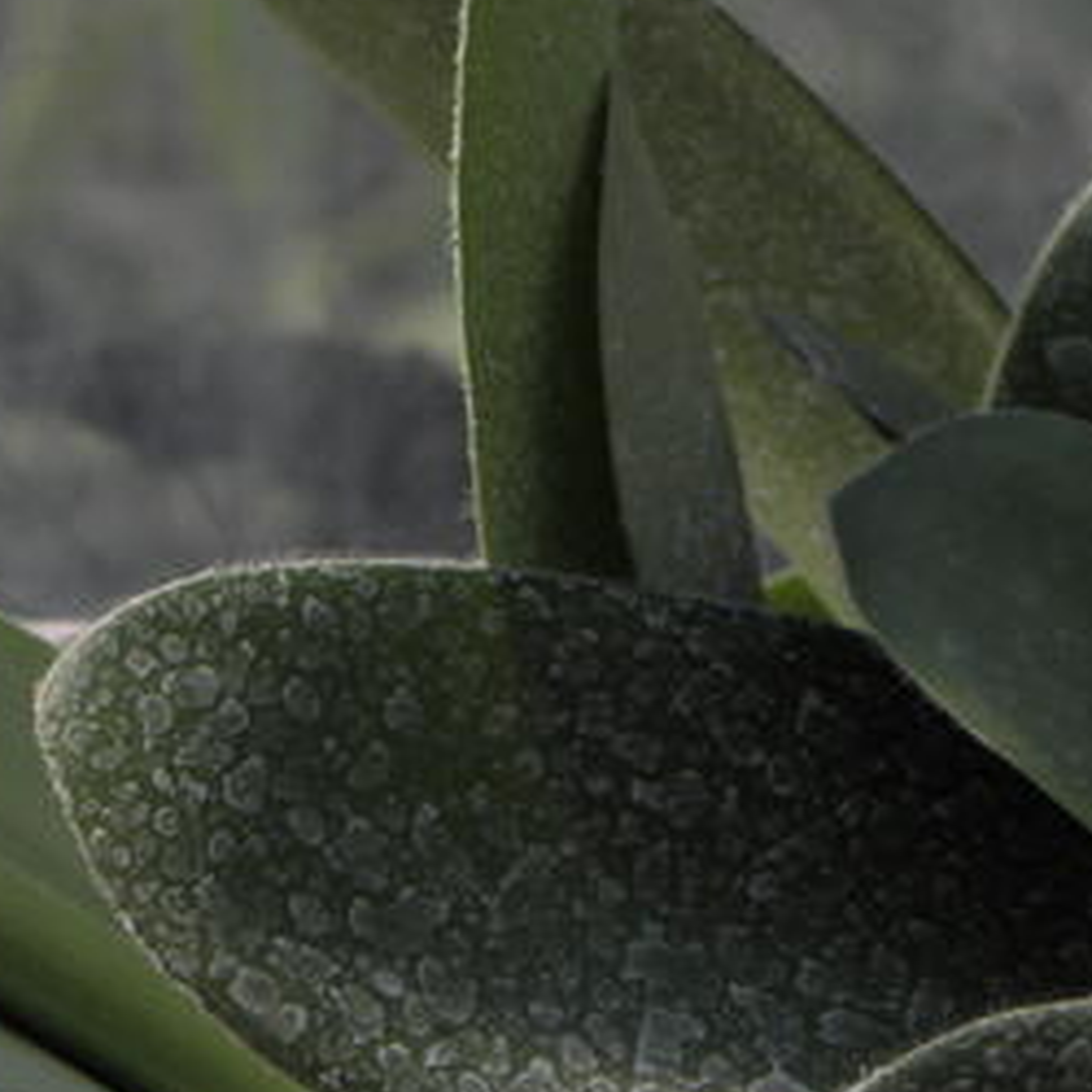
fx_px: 28231
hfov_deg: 2.2
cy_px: 594
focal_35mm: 791
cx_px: -66
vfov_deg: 2.2
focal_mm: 62.19
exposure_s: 1/200
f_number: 5
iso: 125
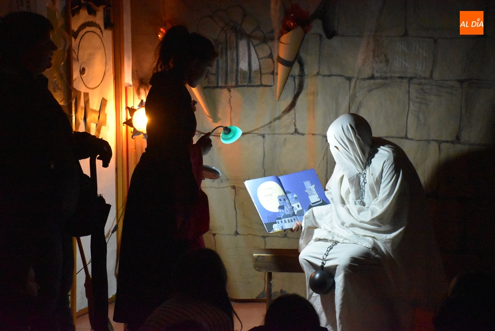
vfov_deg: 16.3
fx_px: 1156
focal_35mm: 84
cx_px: 248
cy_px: 166
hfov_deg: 24.2
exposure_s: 1/60
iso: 10000
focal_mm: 56
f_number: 4.8
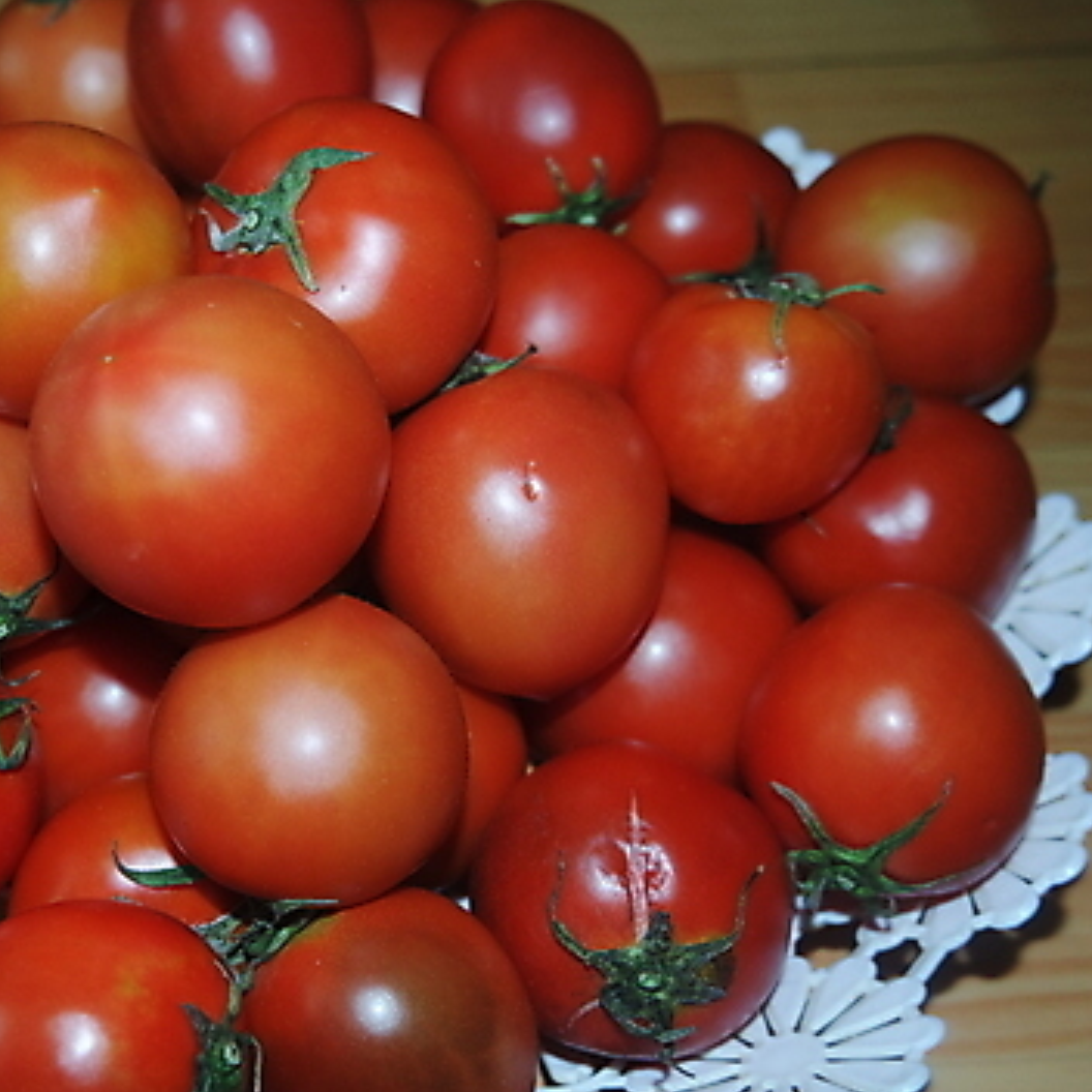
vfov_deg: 40.0
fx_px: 1499
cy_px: 602
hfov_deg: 39.2
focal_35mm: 42
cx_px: 298
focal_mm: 19
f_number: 4
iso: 200
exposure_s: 1/40
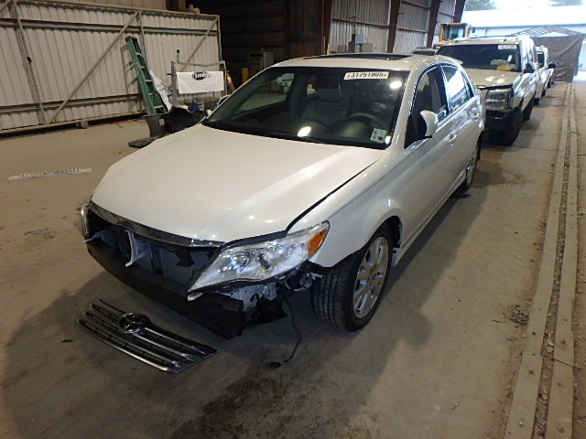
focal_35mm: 21
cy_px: 220
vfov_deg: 63.4
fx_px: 356
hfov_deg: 79.0
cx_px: 293
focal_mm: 3.7
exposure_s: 1/30
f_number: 3.5
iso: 200
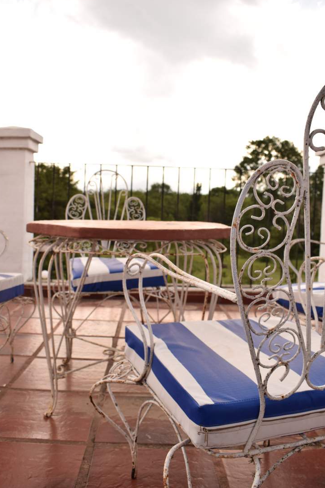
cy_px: 235
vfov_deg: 61.9
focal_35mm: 30
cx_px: 161
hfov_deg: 43.6
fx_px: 406
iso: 100
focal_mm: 18
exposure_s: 1/250
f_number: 5.6
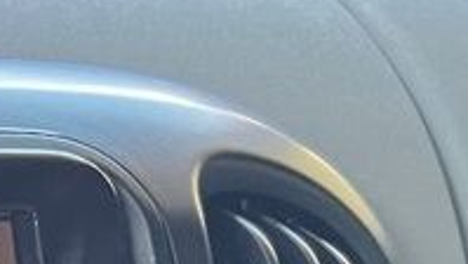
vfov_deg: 7.4
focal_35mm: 146
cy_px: 757
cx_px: -412
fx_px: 1812
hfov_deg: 13.1
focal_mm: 5.7
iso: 160
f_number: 1.5
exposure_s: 1/60
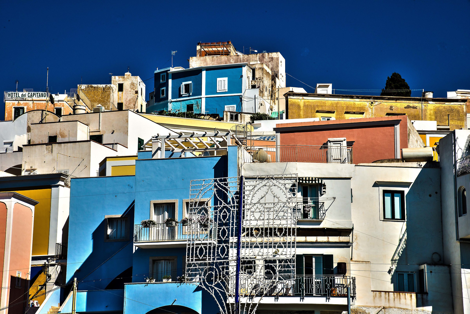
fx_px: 1123
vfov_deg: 15.9
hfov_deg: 23.6
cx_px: 235
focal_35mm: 86
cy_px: 157
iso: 250
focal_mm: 86
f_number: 18
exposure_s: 1/320
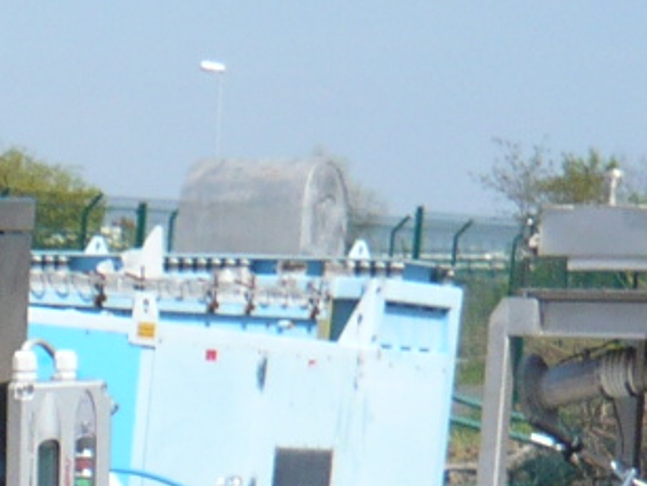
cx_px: -578
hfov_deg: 11.7
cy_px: 1008
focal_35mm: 154
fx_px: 2878
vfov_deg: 9.0
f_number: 8
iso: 100
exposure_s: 1/160
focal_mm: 4.6
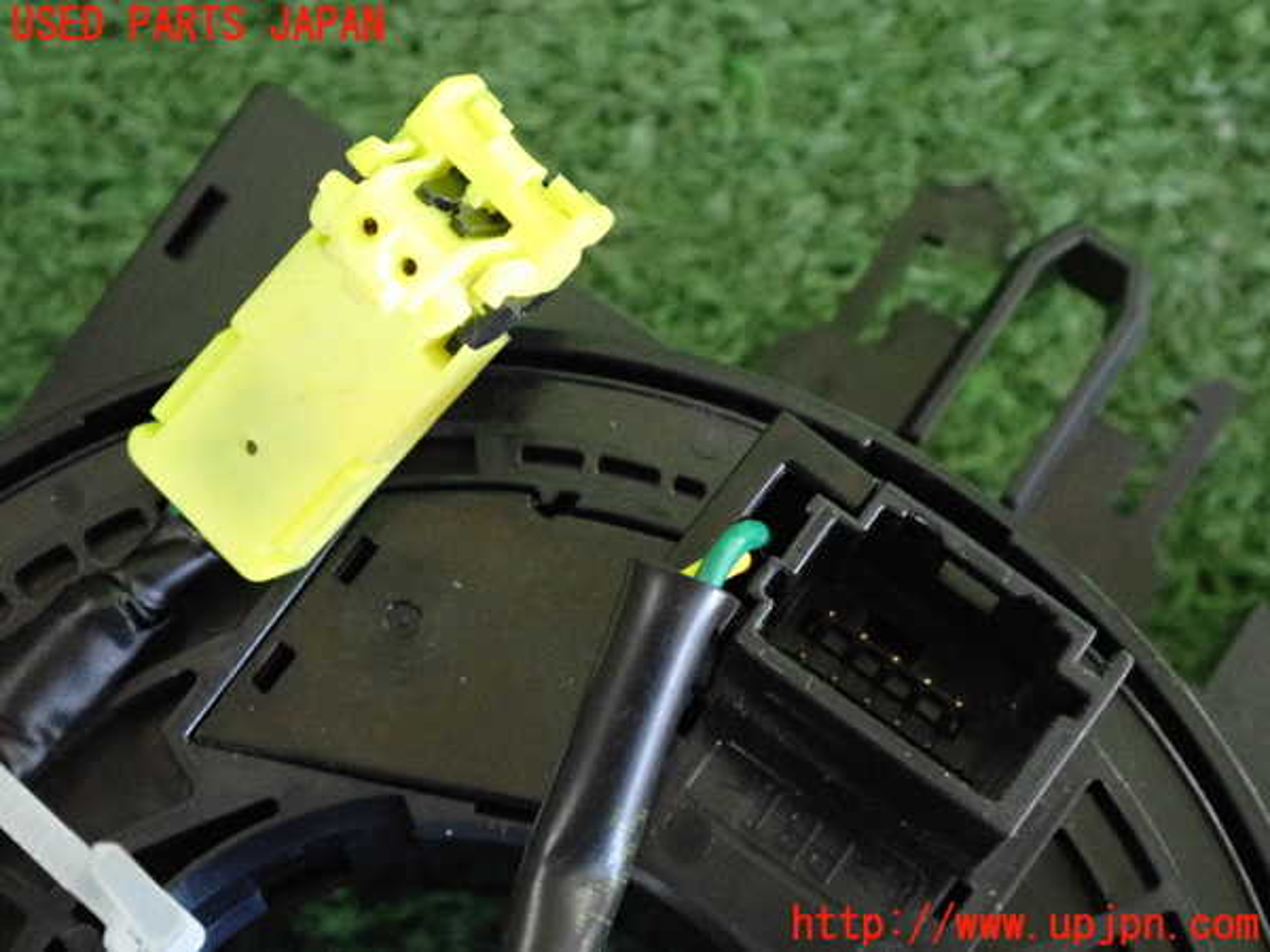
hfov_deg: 19.6
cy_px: 476
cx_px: 635
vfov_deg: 14.8
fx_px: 3669
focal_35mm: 100
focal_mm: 18
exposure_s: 1/125
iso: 2500
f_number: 4.9
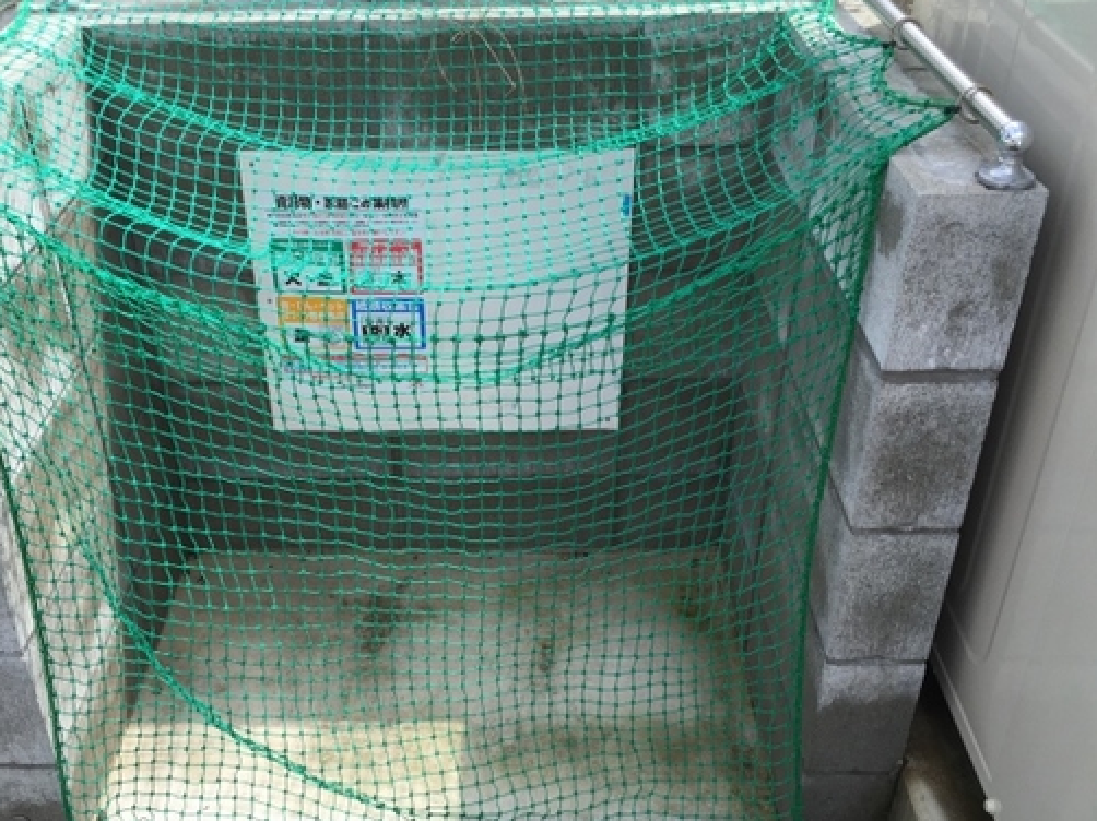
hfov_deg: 50.0
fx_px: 1172
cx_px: 474
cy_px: 478
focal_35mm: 37
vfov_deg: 38.5
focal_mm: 4.15
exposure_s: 1/682
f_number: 2.2
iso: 32
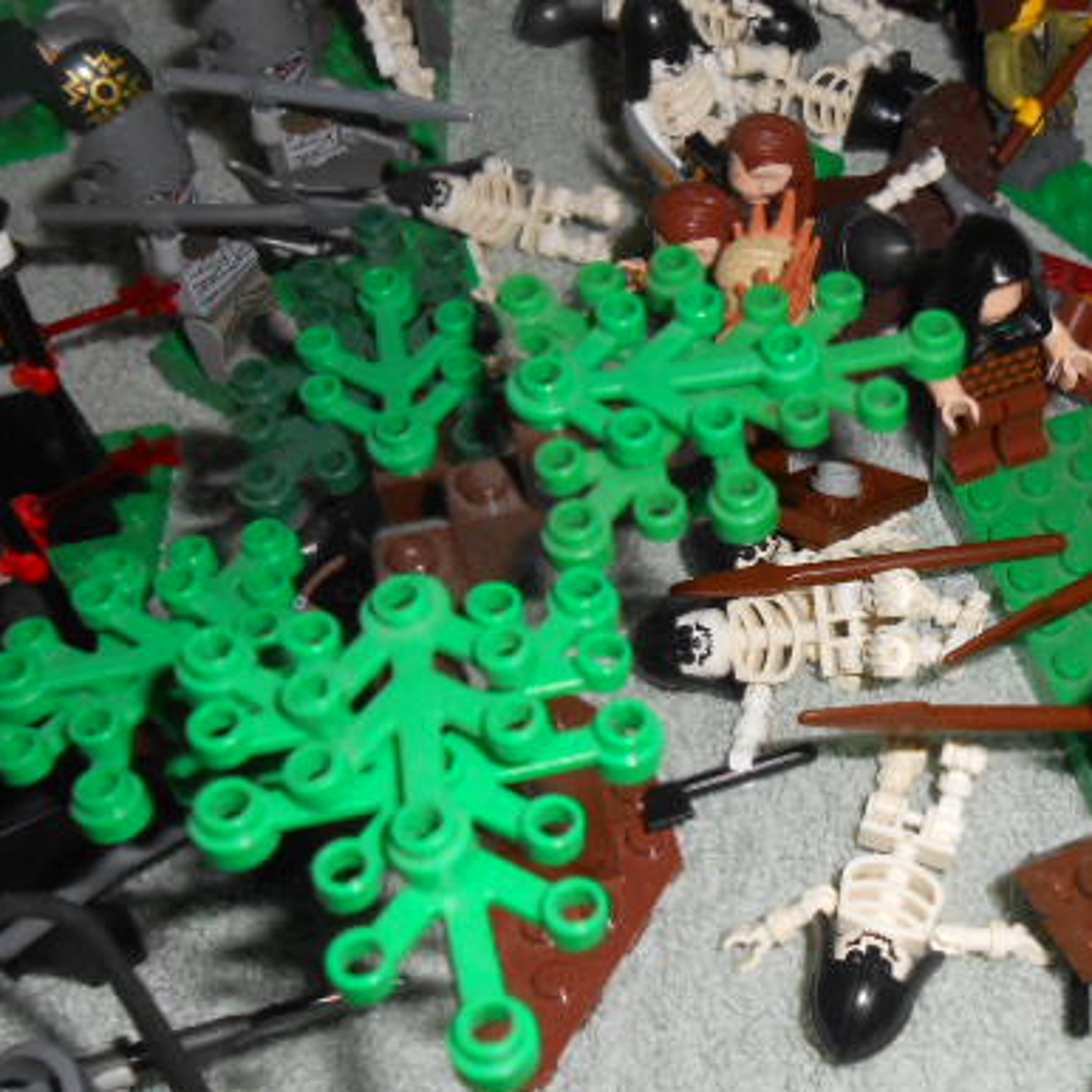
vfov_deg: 38.3
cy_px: 588
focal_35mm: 44
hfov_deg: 37.5
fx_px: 1570
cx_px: 806
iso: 200
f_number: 11.9
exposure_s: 1/25
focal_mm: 5.3
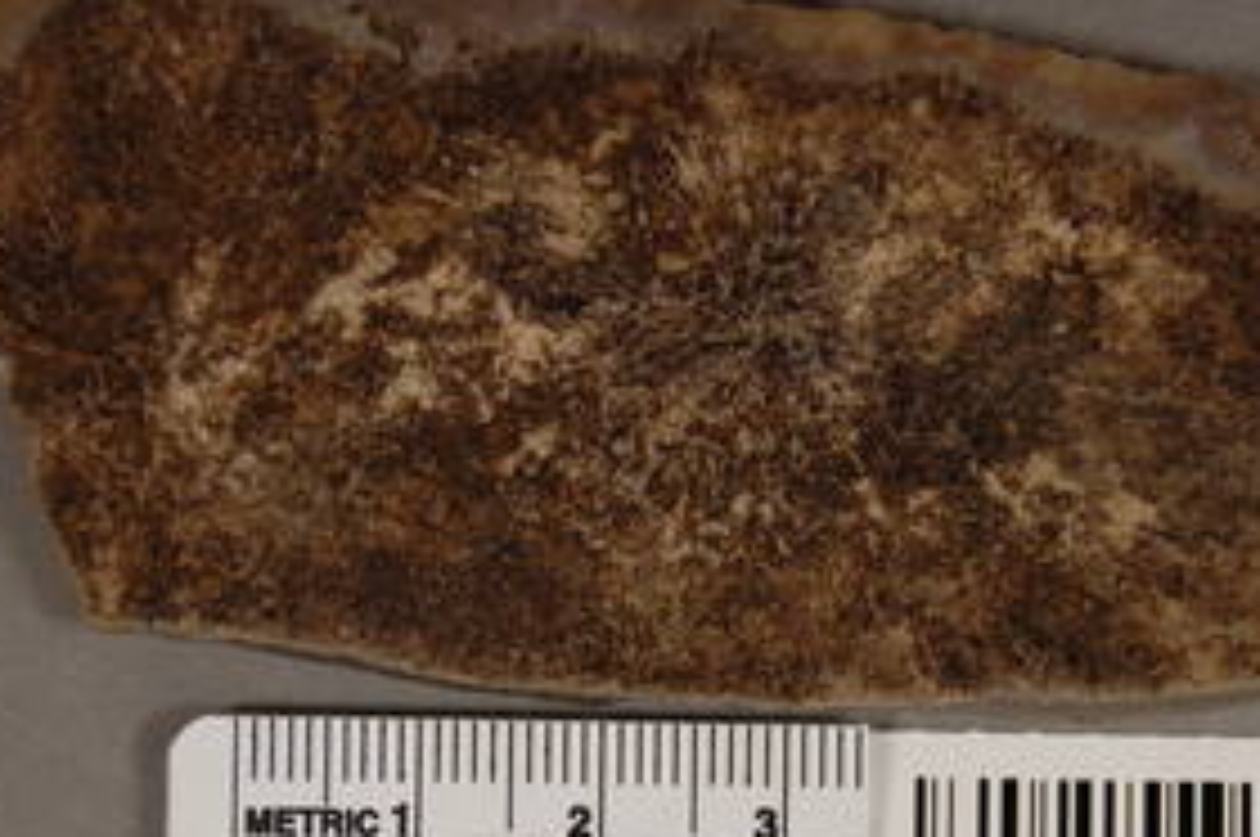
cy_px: 704
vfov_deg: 8.9
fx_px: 5349
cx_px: 880
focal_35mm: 153
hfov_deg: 13.4
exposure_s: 1/125
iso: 200
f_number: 5.6
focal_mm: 52
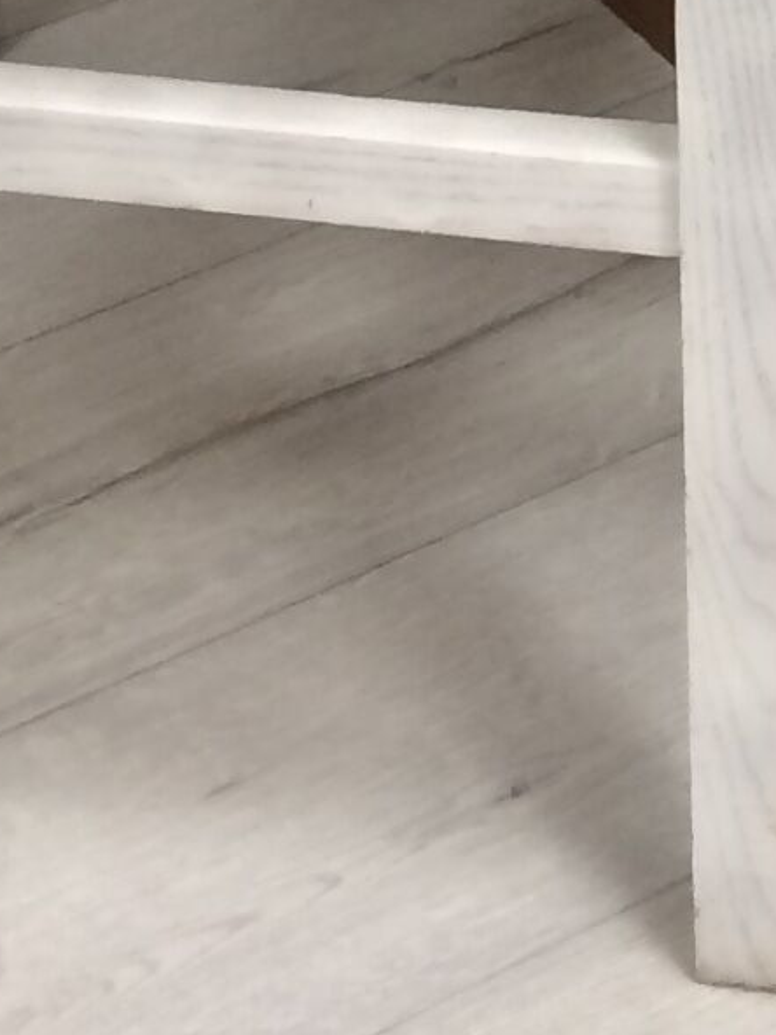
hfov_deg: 9.1
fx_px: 4782
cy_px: -1395
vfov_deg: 10.7
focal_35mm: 160
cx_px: 1050
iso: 100
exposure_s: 1/33
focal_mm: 4.15
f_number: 2.2
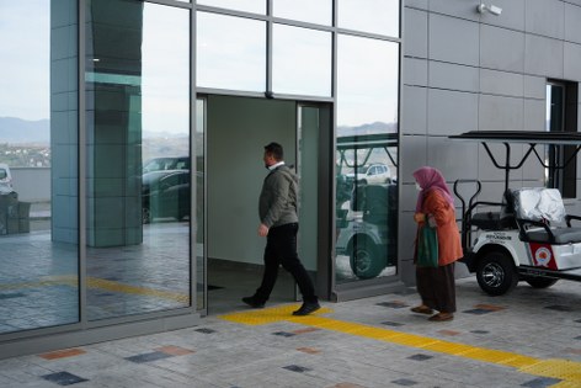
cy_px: 194
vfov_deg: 26.5
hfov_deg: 38.9
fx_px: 823
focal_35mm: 51
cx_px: 290
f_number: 5
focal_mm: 51
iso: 100
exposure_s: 1/100
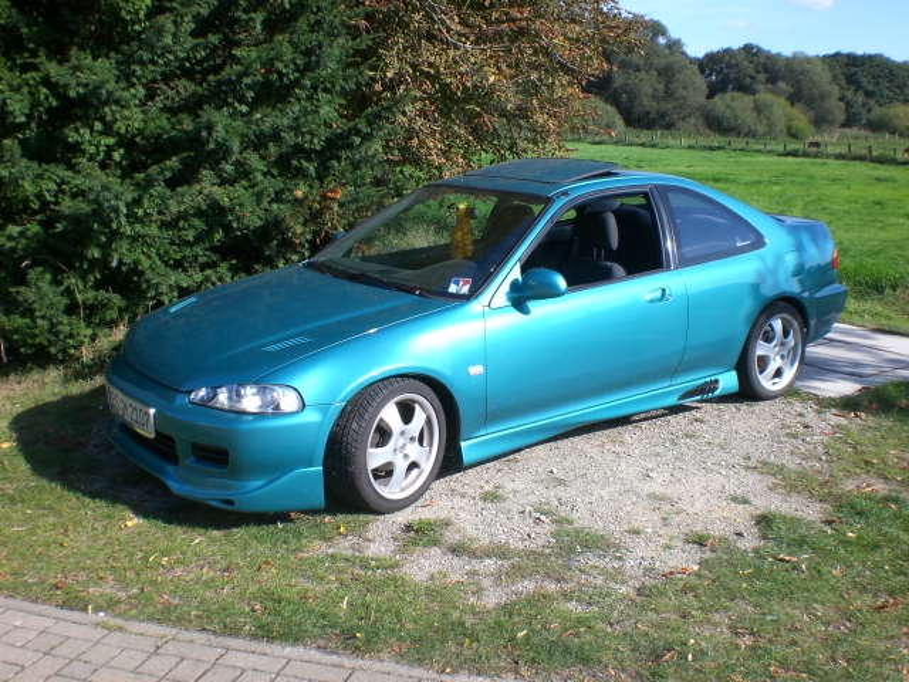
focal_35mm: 38
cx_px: 454
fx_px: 998
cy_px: 341
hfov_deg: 49.0
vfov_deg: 37.7
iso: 50
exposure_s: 1/250
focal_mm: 6.3
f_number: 4.4
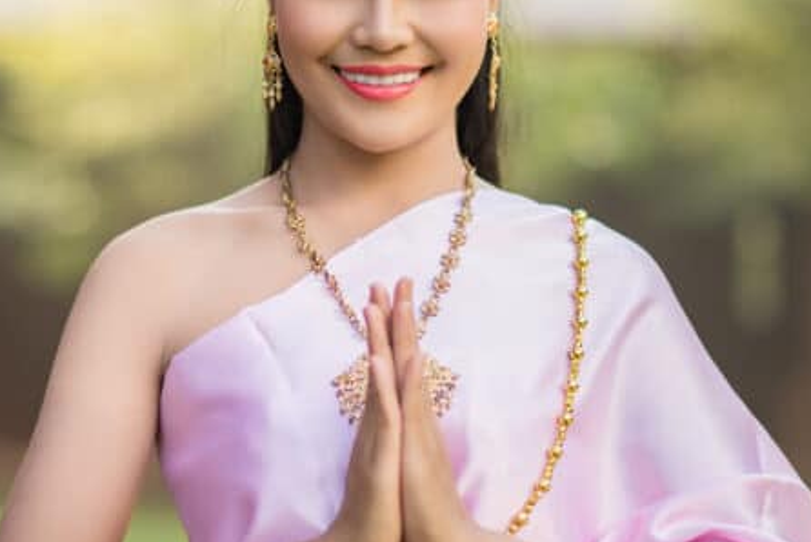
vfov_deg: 7.1
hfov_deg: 10.5
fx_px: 4396
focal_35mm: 195
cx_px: 305
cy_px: 181
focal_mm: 85
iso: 100
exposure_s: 1/640
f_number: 1.8
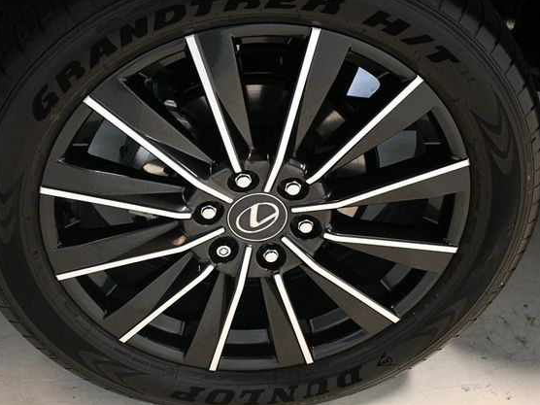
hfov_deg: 30.7
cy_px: 204
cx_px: 244
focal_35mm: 63
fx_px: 983
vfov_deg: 23.3
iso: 3200
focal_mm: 38
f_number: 4.2
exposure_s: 1/80
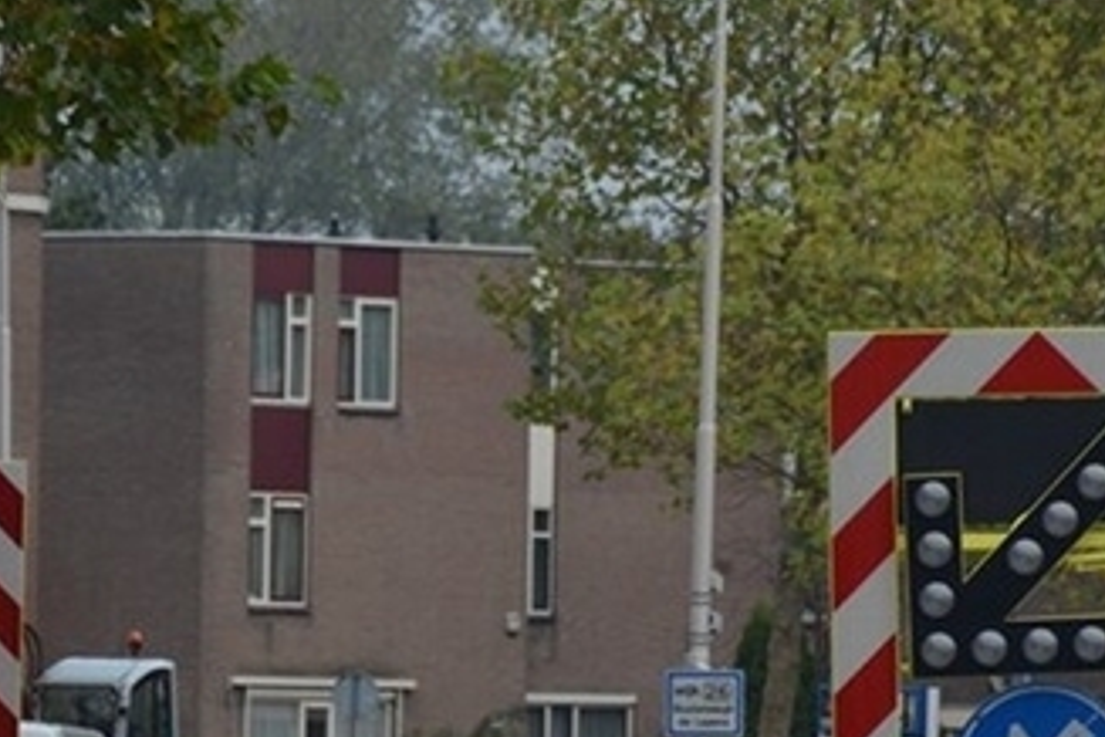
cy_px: 639
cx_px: 358
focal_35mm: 550
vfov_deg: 2.5
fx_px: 16881
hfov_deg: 3.7
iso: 500
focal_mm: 200
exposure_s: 1/500
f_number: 6.3
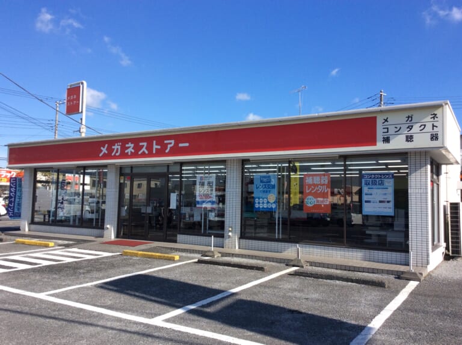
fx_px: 427
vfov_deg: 44.1
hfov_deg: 56.9
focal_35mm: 32
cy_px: 172
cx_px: 231
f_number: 2.4
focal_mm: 3.3
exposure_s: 1/1100
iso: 32
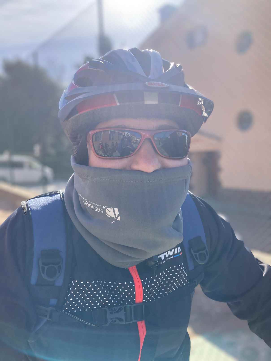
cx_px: 136
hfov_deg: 49.7
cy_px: 180
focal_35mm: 28
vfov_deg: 63.4
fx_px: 292
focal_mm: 3.99
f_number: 1.8
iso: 20
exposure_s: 1/800
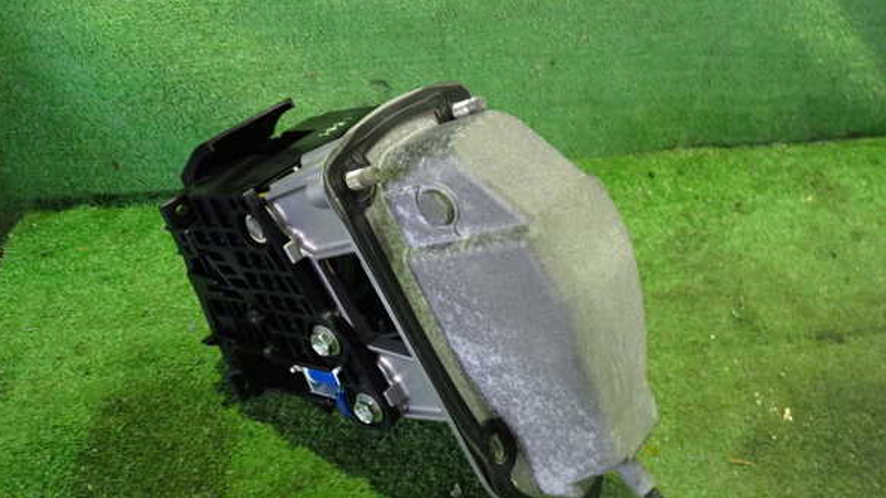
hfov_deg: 59.5
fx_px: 775
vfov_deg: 35.5
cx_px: 440
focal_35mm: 33
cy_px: 297
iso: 800
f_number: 2.3
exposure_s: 1/30
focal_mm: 5.4
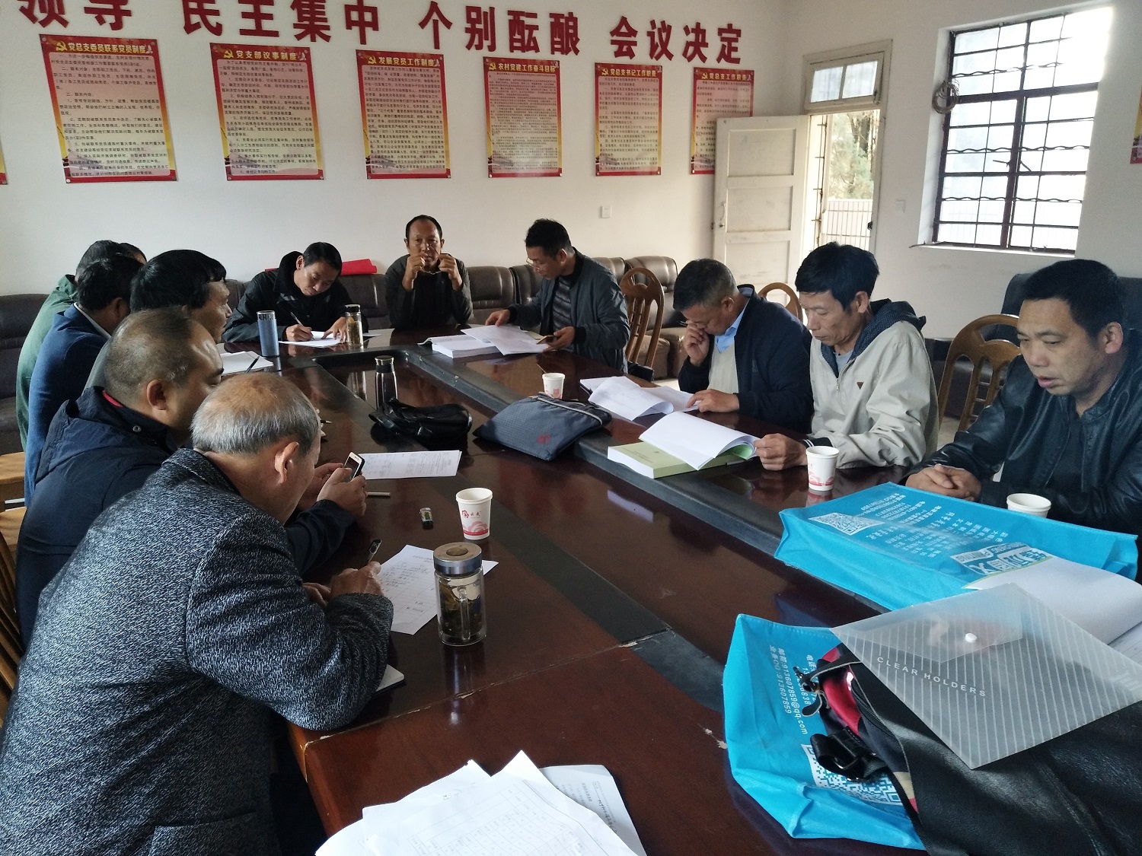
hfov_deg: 67.3
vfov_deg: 53.1
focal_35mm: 26
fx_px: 858
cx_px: 571
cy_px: 428
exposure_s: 1/33.3
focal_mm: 3.88
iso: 250
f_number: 2
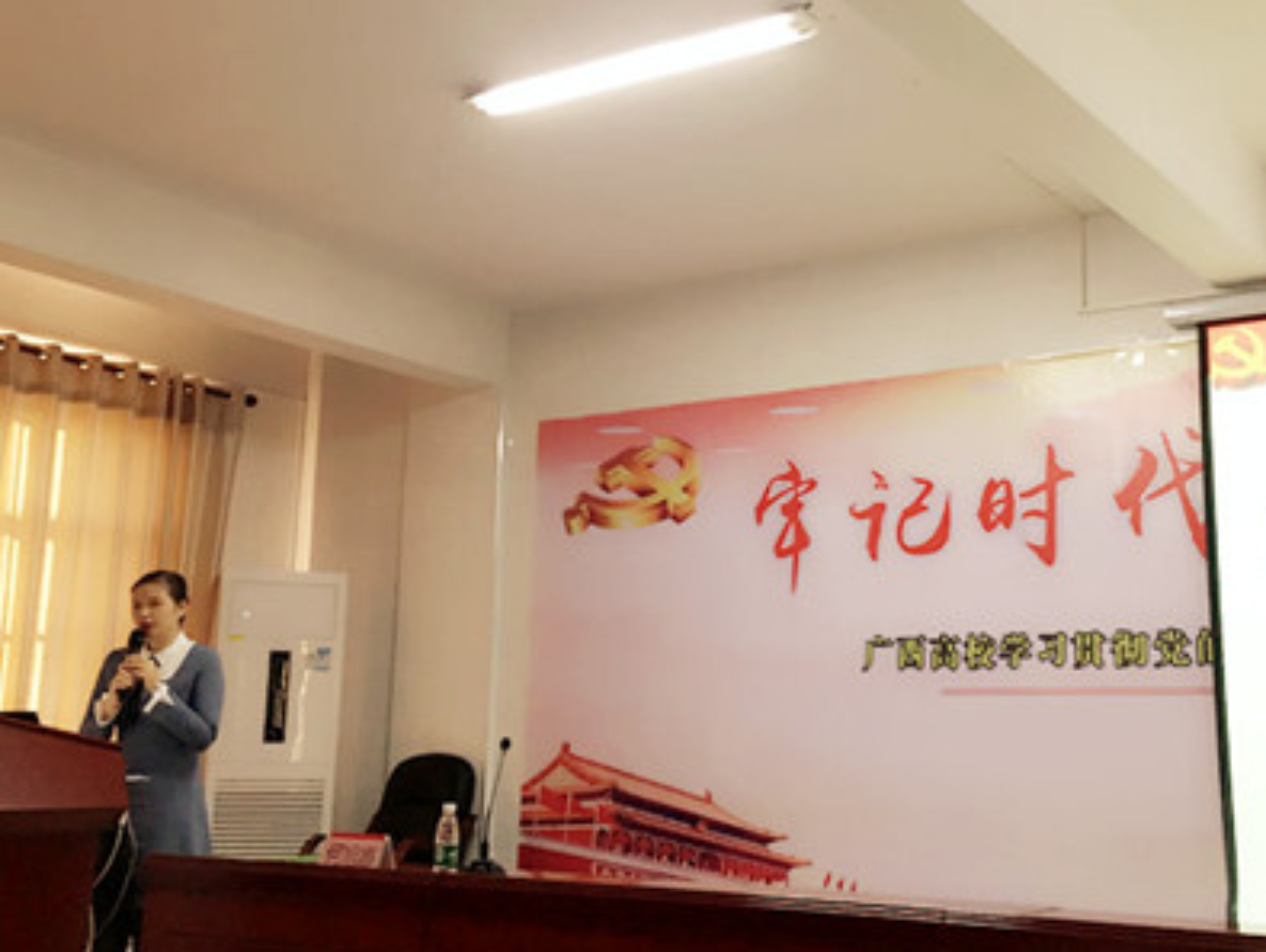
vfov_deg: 32.9
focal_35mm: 44
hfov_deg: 42.8
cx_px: 731
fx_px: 1611
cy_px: 433
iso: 80
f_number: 2.2
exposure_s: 1/17
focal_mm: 4.15
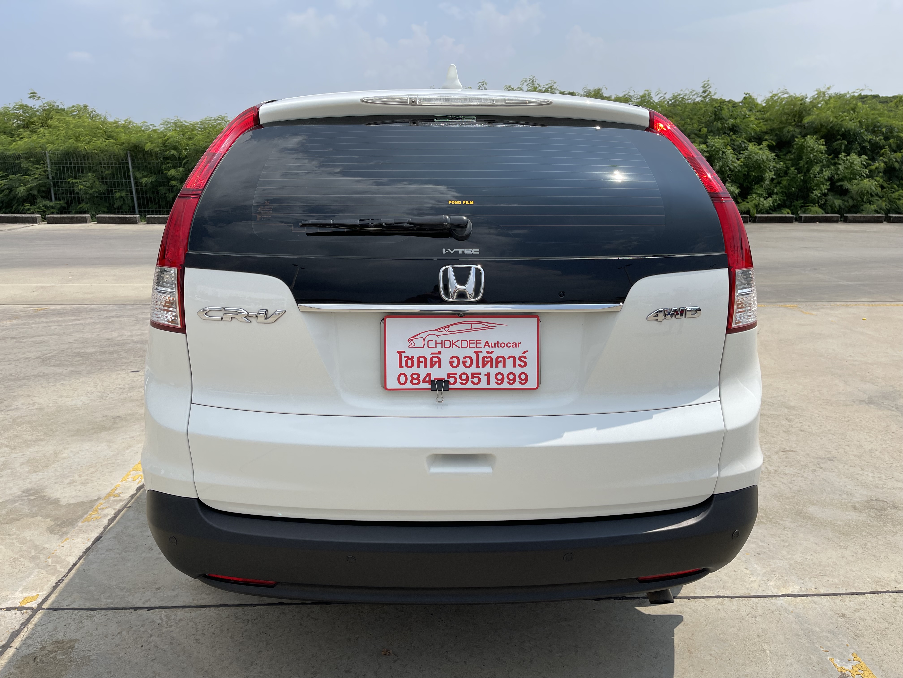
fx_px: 678
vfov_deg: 53.1
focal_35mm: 26
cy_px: 339
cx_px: 452
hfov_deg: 67.3
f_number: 1.6
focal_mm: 5.1
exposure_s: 1/6250
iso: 32
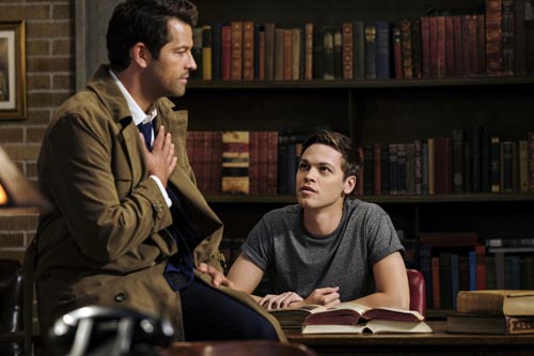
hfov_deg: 15.2
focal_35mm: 135
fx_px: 2002
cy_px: 178
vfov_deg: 10.2
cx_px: 267
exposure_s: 1/60
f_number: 2
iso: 800
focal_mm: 90
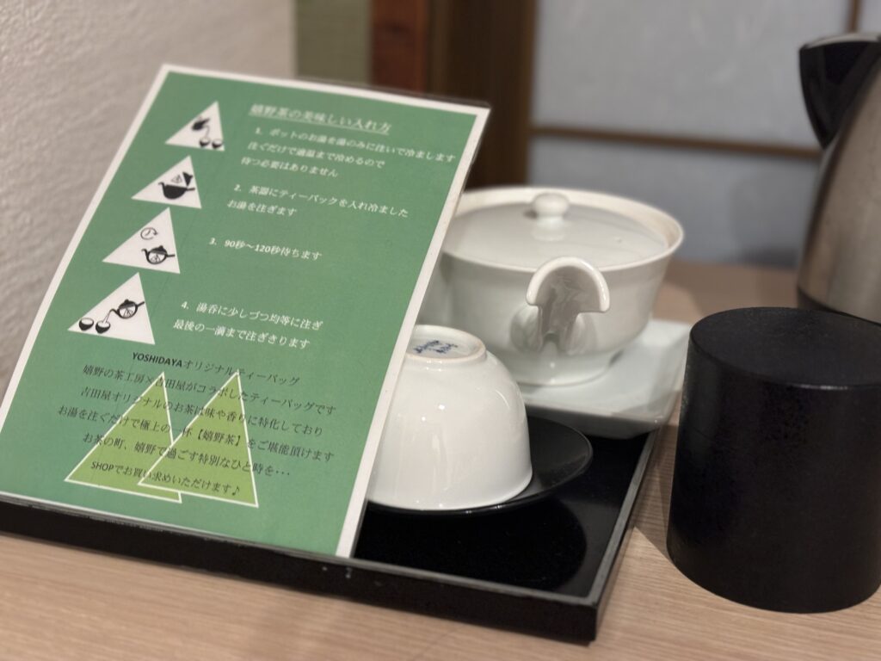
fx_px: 1323
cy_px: 330
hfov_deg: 36.8
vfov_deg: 28.0
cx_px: 440
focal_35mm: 52
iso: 250
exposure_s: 1/40
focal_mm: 5.96
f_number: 1.6
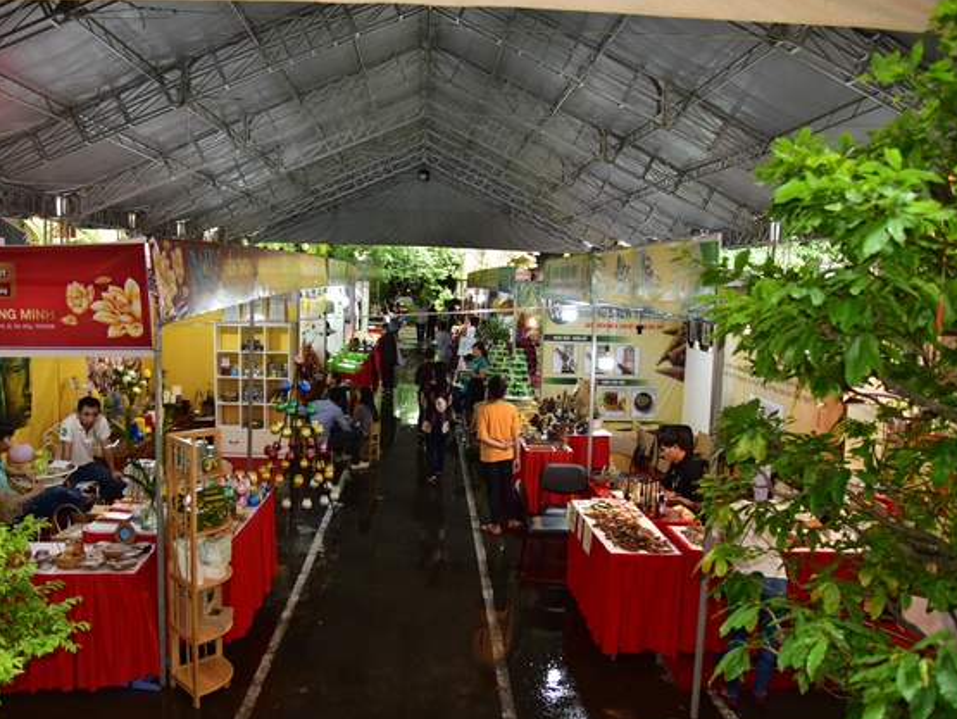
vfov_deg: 51.4
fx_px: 747
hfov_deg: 65.2
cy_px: 365
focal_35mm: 27
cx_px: 433
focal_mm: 24
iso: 500
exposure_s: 1/40
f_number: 4
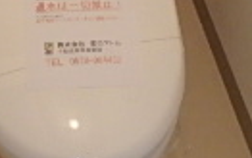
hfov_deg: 18.9
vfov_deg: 11.6
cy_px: -69
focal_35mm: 109
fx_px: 749
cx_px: 42
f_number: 3.5
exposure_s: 1/30
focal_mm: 3.7
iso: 400
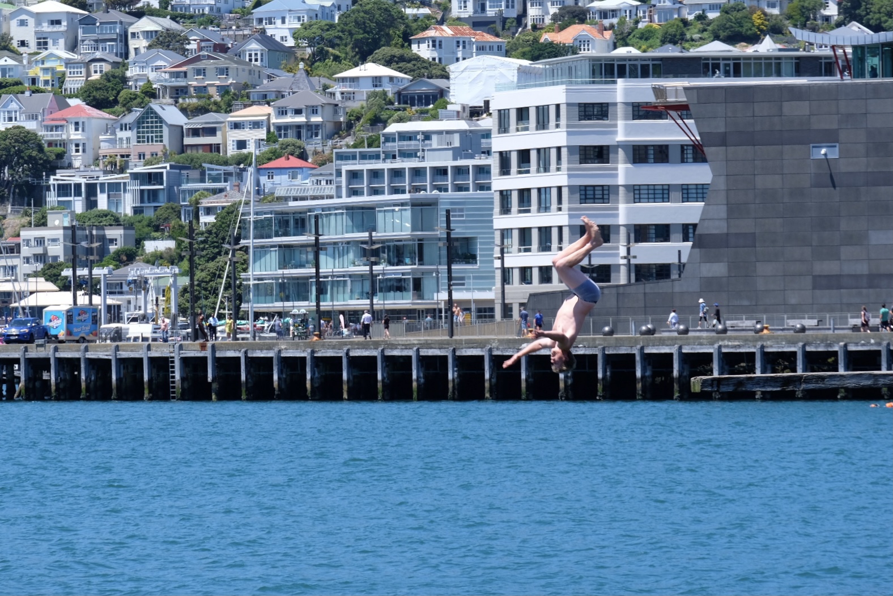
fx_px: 4490
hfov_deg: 11.4
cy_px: 298
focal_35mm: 181
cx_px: 446
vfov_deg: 7.6
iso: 200
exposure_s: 1/280
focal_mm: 120.6
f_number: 8
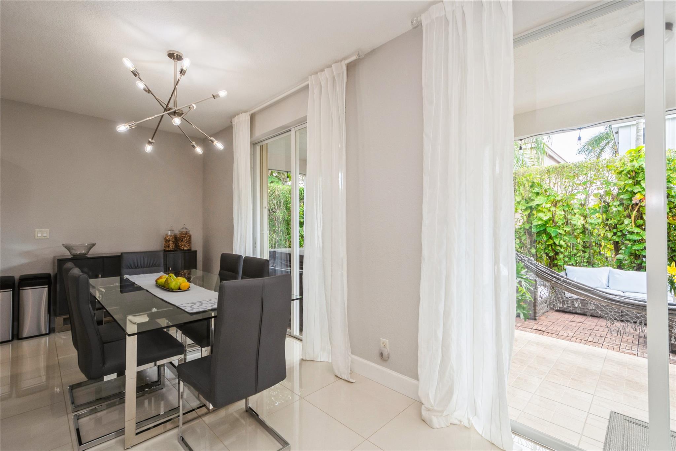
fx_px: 282
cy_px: 226
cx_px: 338
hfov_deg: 100.4
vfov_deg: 77.3
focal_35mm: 15
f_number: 5
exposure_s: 1/100
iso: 250
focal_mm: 10
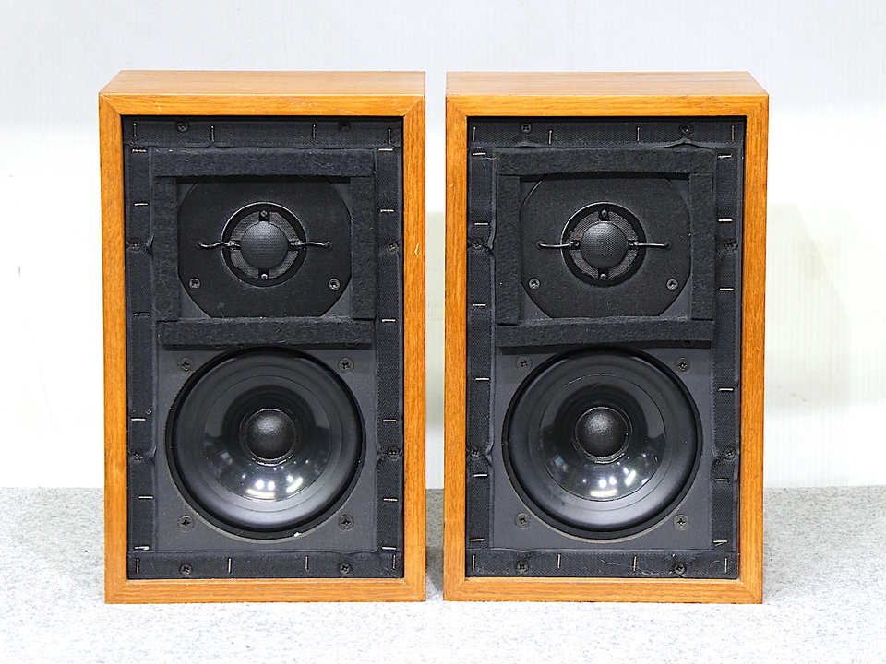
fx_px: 3660
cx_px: 443
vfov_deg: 10.4
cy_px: 332
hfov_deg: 13.8
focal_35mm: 143
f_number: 5.4
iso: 200
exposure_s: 1/2.5
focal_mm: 25.6
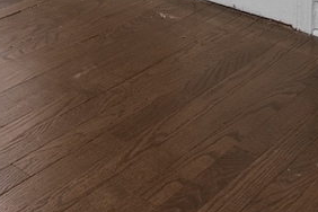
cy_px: -250
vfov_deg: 14.9
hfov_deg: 20.1
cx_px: -270
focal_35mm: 69
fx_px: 609
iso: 320
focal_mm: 12
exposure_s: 2.5
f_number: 9
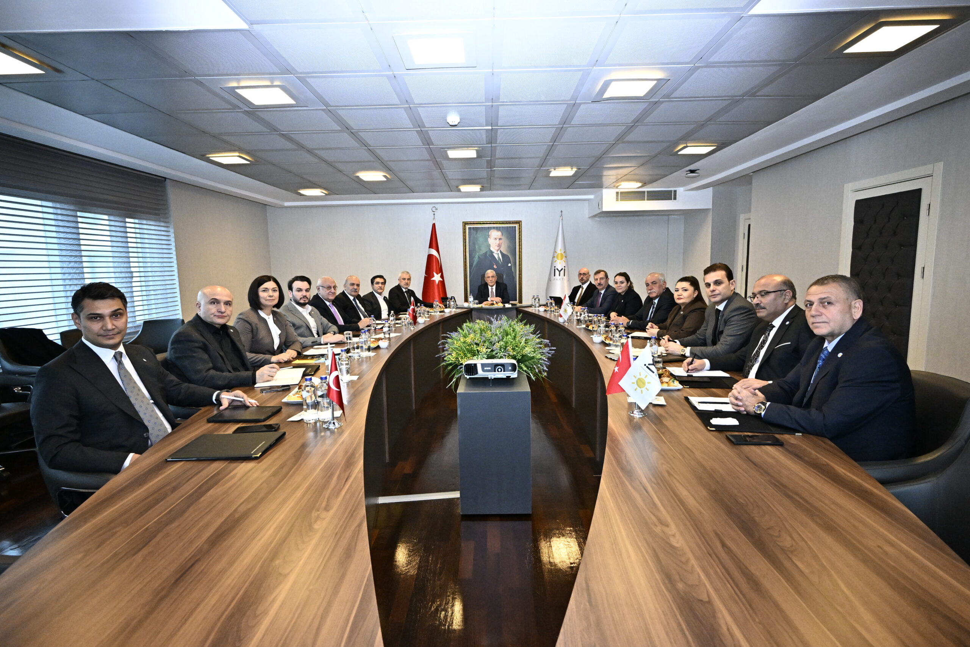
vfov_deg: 67.4
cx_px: 485
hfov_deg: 90.0
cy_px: 324
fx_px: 485
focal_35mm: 18
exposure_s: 1/200
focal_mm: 12.5
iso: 3200
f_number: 4.5
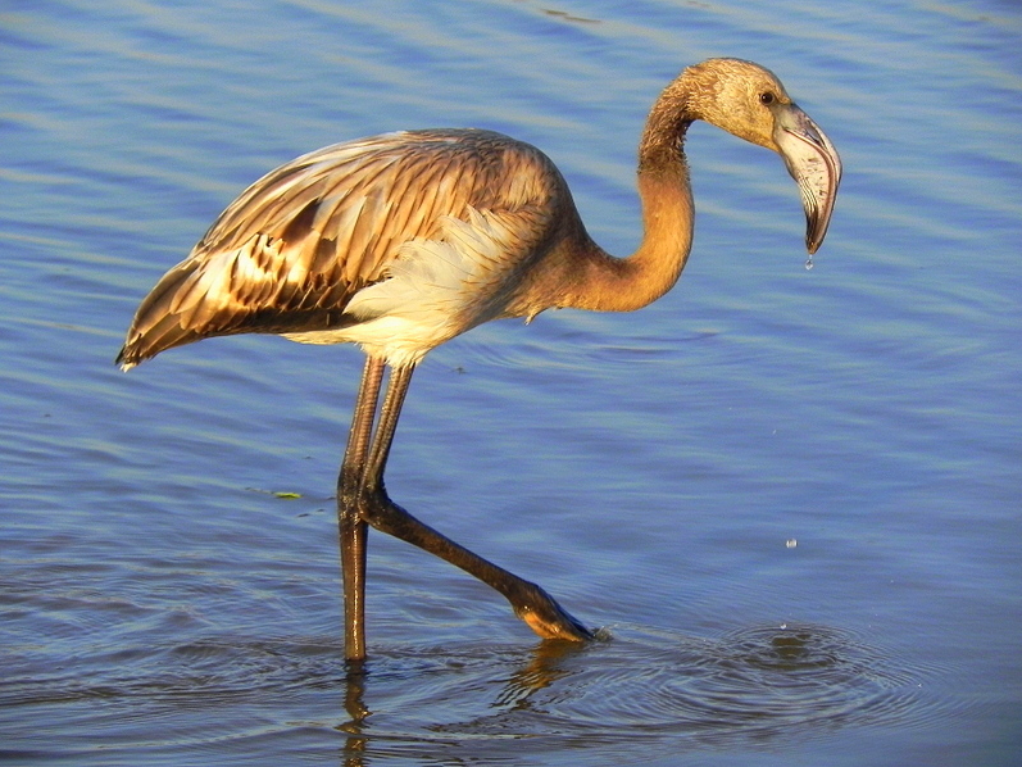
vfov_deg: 5.1
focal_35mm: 292
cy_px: 384
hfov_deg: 6.8
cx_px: 512
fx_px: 8622
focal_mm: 51.8
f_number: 5
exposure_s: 1/605
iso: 160
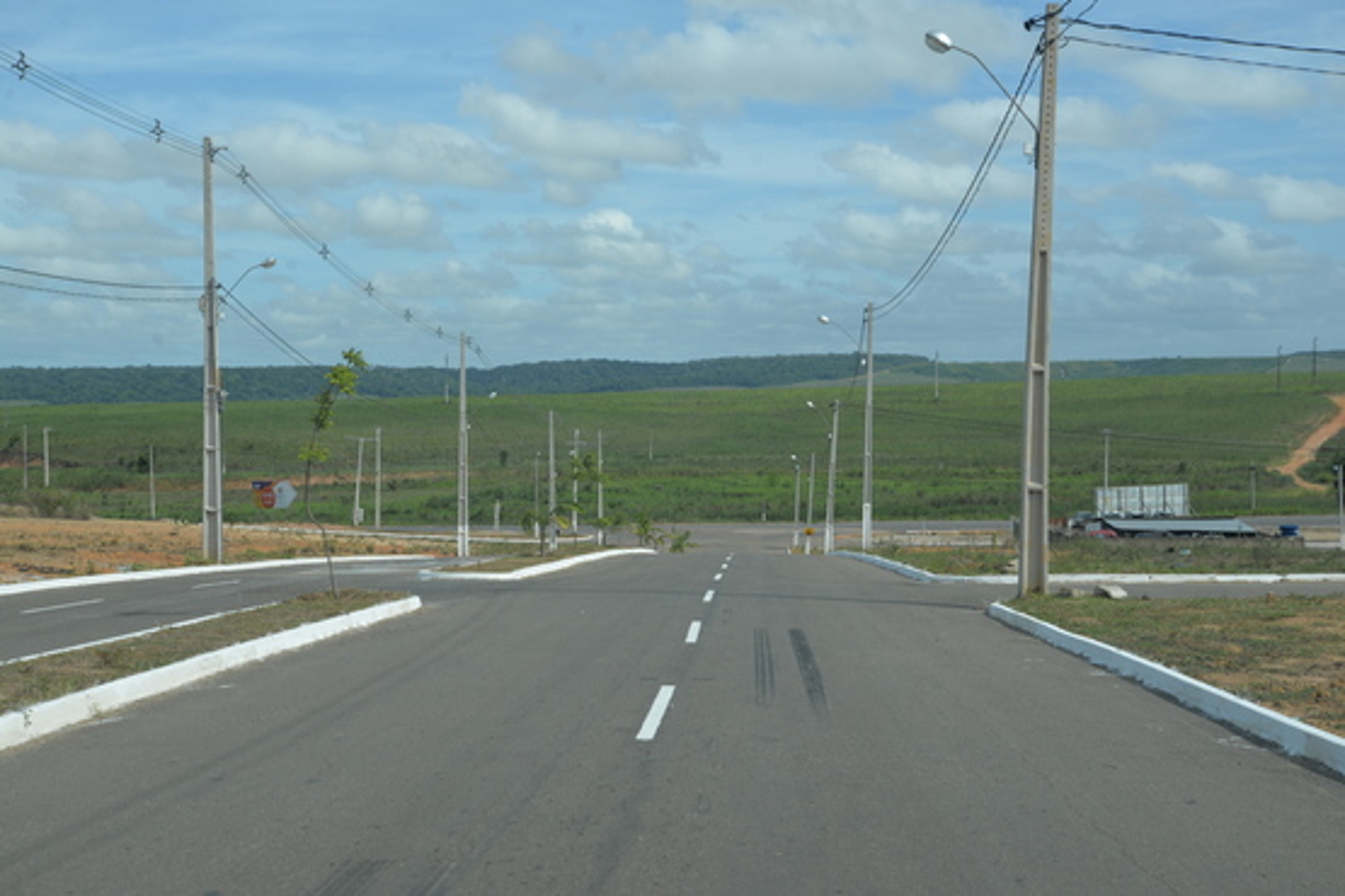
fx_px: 1943
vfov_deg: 26.0
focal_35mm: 52
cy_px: 448
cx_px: 672
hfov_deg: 38.2
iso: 100
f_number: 8
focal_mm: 52
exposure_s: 1/250
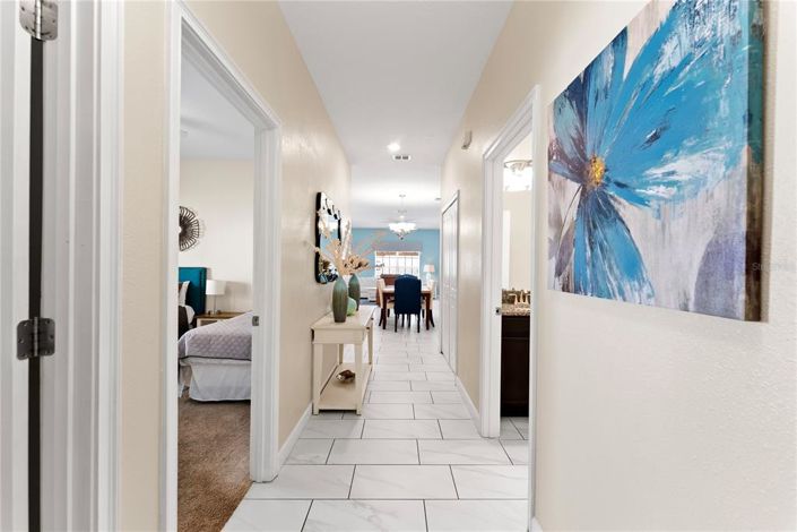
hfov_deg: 104.3
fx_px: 310
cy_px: 266
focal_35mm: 14
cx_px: 398
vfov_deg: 81.2
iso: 250
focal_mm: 14
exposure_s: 1/2.5
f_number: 7.1
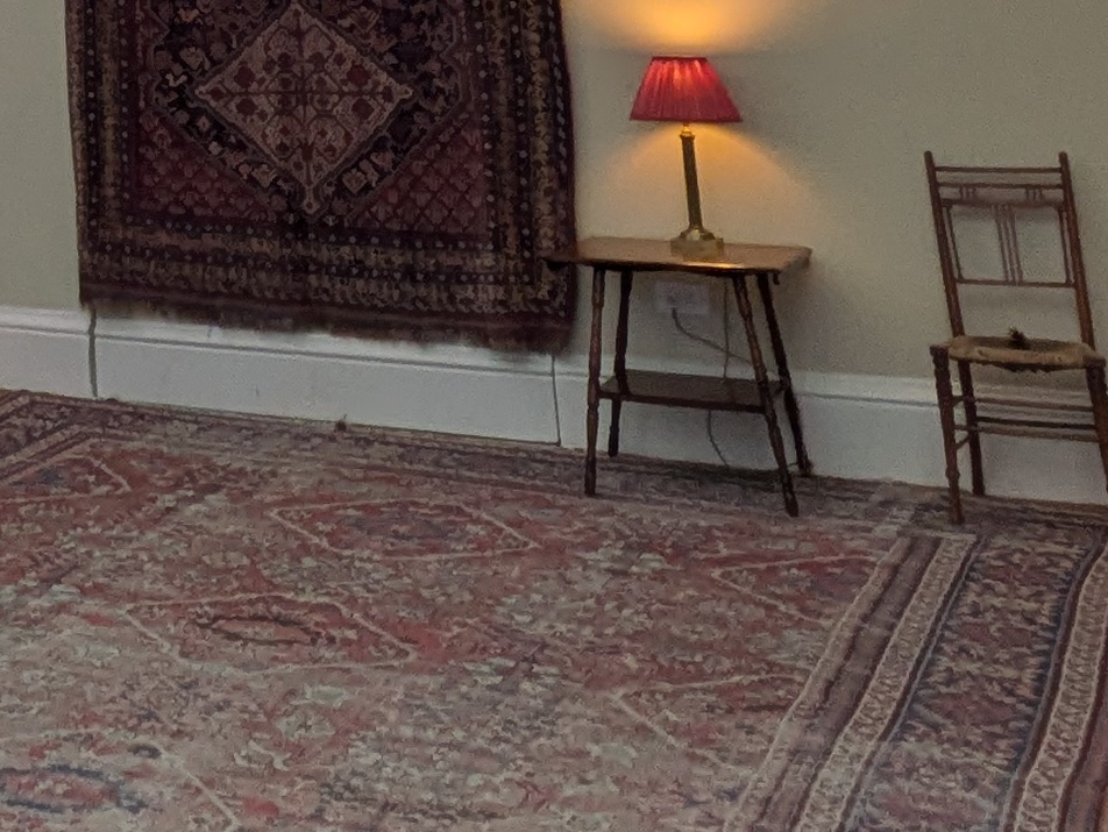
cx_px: -325
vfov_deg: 18.7
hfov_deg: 24.9
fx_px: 2178
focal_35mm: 68
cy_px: -476
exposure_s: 1/100
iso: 53
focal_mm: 1.83
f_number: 2.2
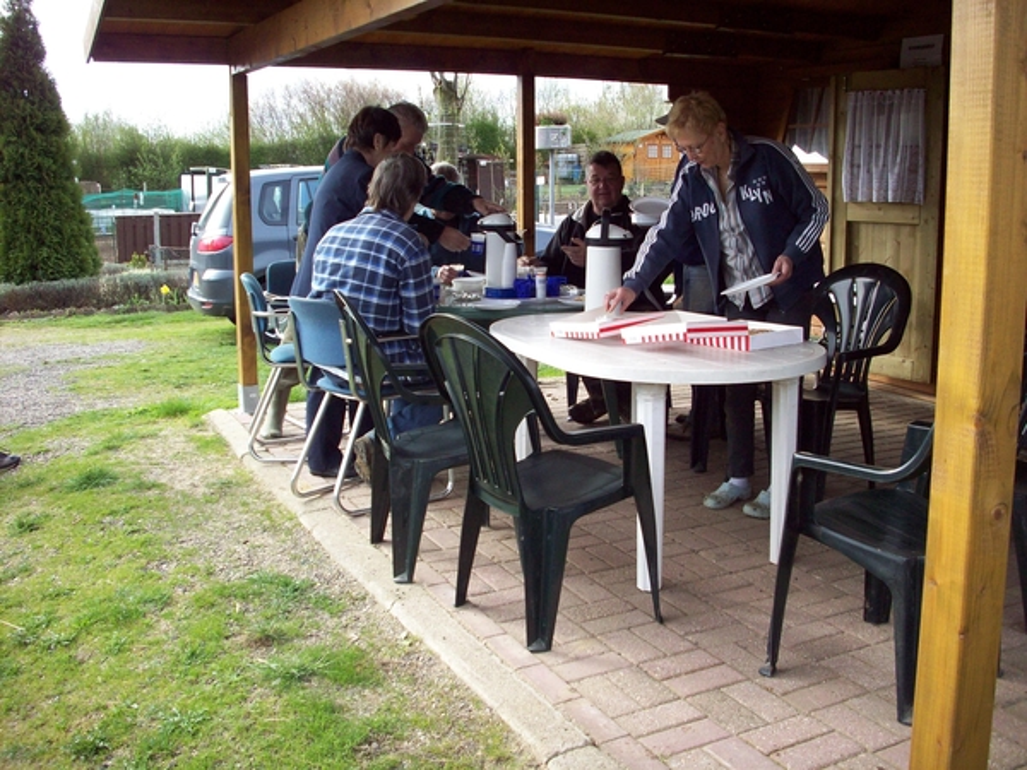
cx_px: 514
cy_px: 385
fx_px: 1098
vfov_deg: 38.7
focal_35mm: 37
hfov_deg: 50.1
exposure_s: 1/294
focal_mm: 6.2
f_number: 2.8
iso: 80
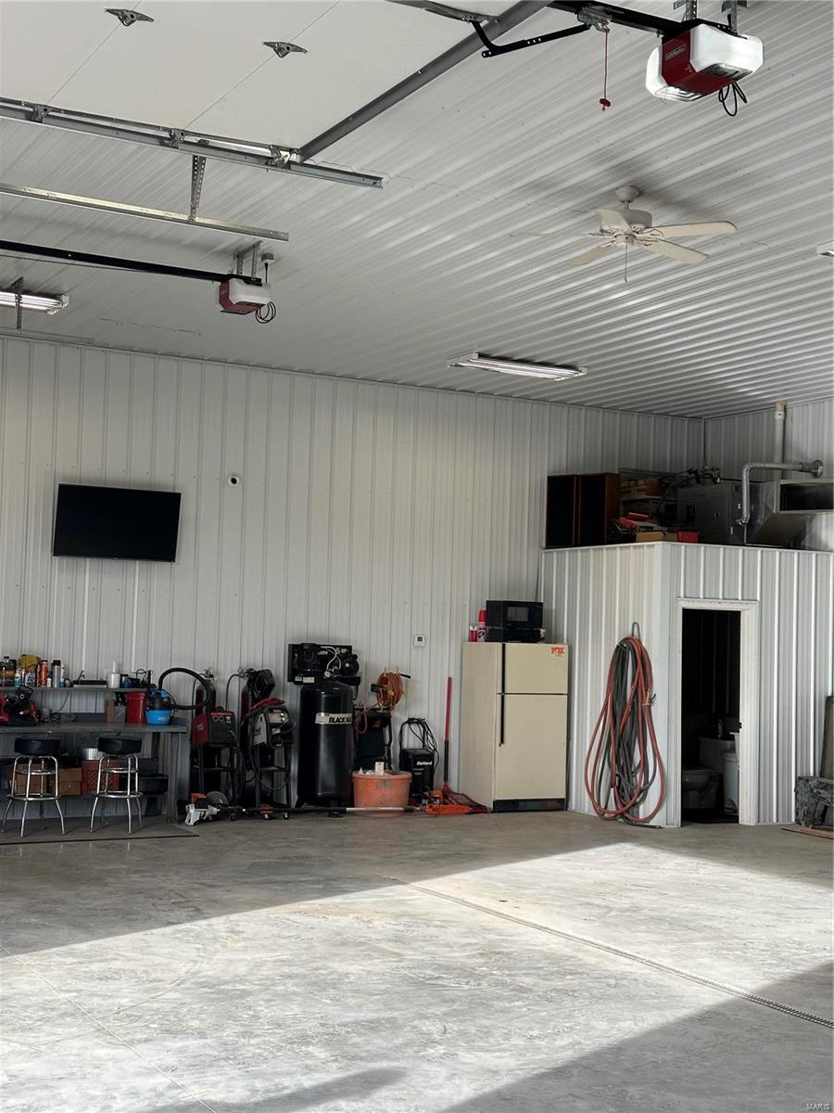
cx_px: 417
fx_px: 1542
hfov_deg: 30.3
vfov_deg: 39.7
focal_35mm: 48
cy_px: 556
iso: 64
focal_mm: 6.86
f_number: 1.78
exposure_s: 1/297
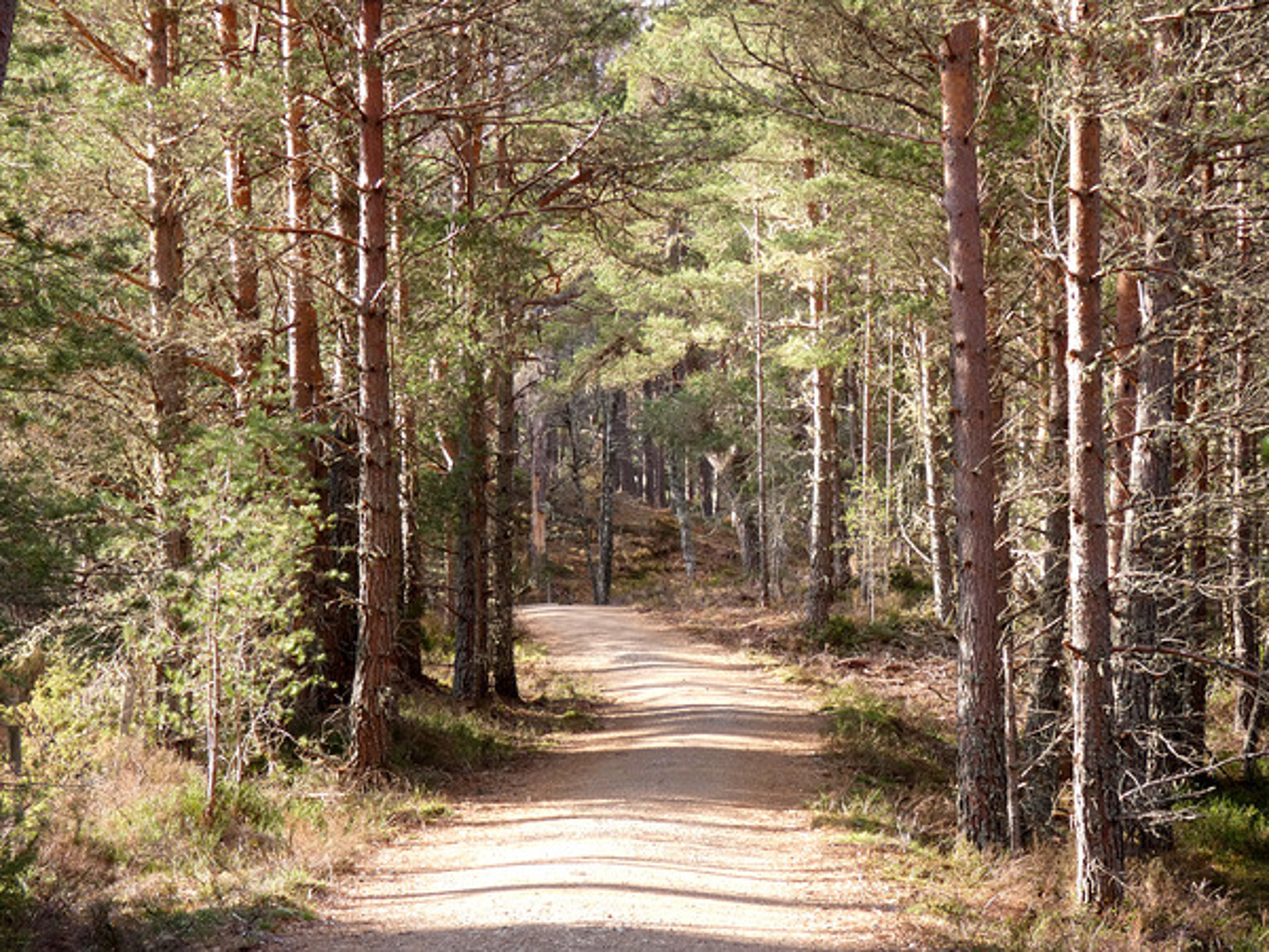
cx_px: 634
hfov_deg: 24.1
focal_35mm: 81
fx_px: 2969
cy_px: 476
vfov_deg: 18.2
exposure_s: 1/80
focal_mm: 14.5
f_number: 4.5
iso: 80
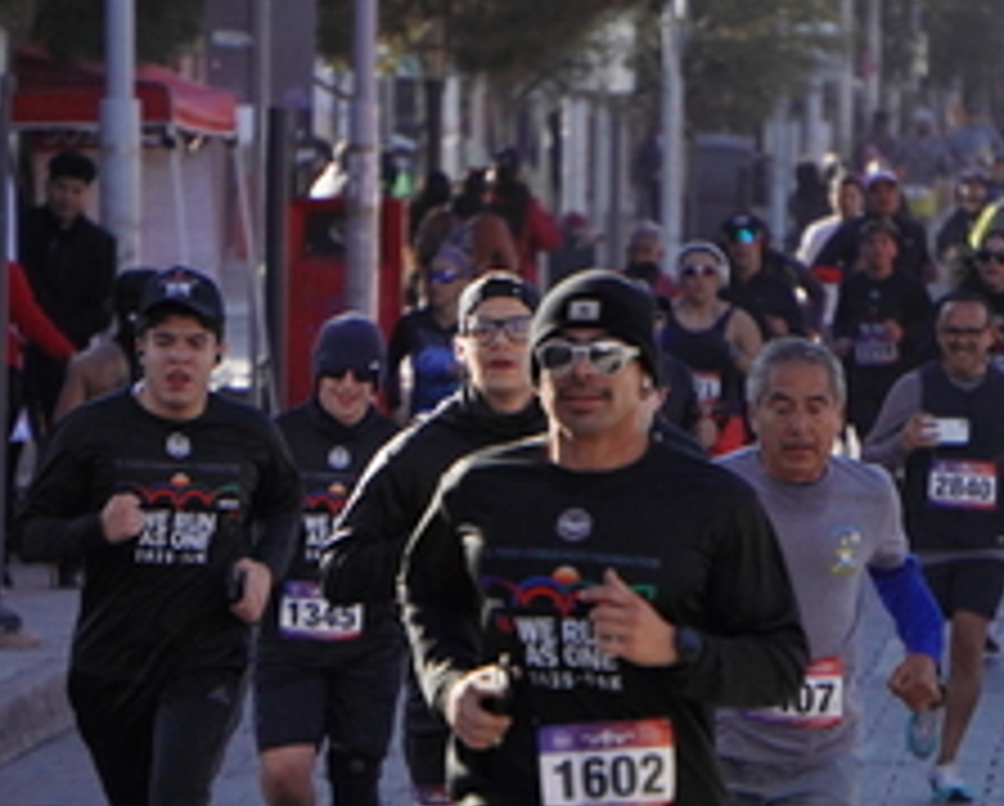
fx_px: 18179
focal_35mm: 611
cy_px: 507
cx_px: 653
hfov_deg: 3.2
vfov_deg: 2.5
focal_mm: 194
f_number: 6.3
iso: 500
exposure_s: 1/2500
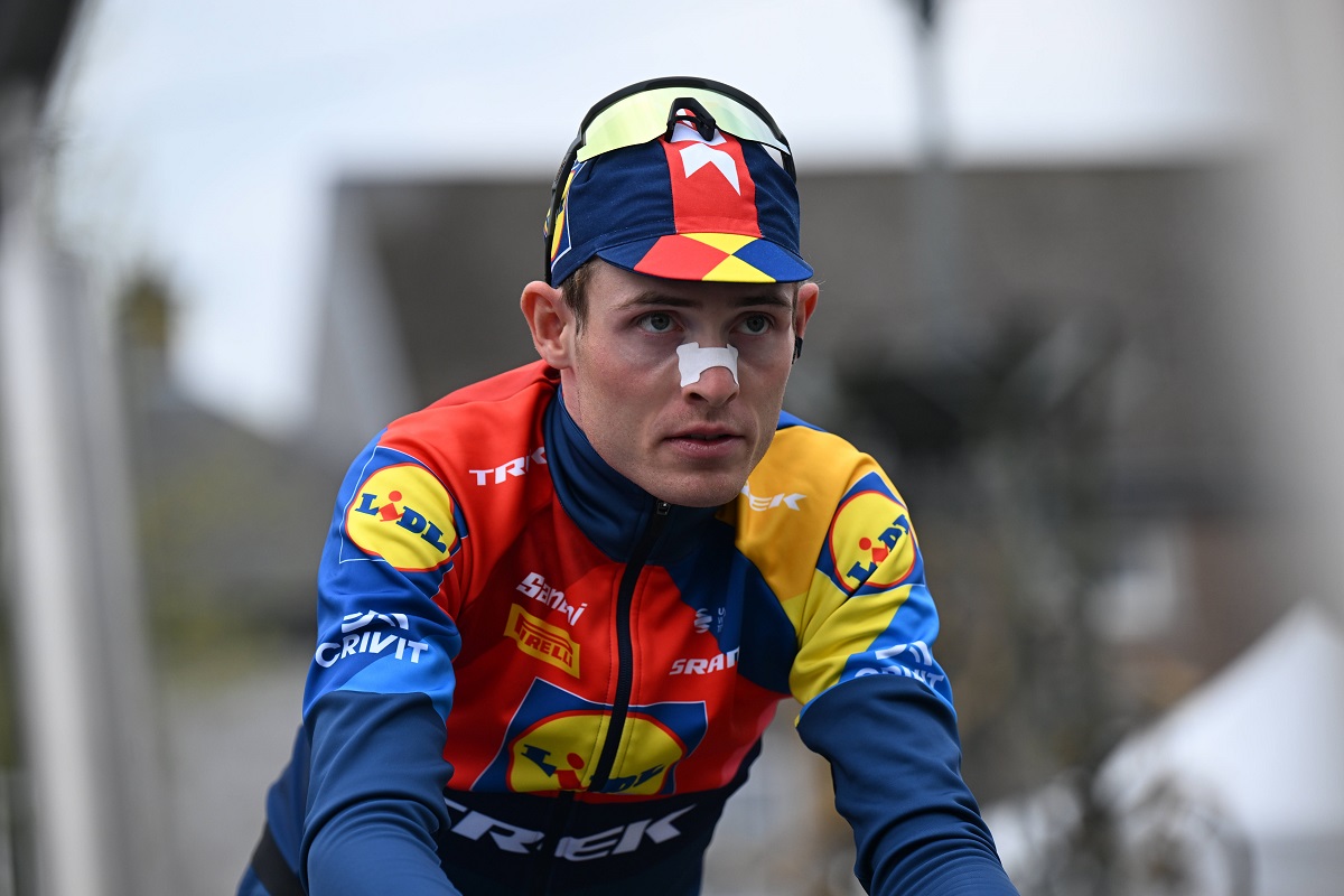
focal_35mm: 170
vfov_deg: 8.1
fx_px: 6346
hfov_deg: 12.1
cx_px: 672
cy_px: 448
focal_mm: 170
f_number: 4
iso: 400
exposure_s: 1/1000
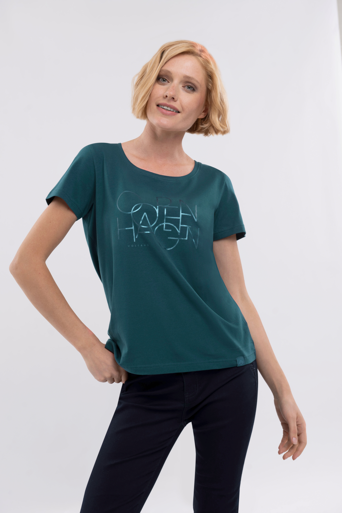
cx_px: 171
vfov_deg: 39.6
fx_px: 712
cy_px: 256
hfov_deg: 27.0
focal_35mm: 50
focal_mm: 50
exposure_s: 1/125
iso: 160
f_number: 7.1
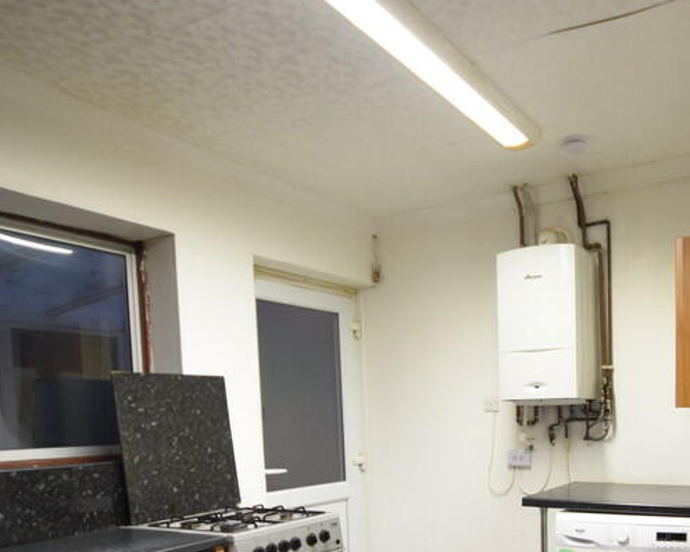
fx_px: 592
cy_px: 457
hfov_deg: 56.3
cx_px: 546
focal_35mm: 29
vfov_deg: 46.8
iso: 1250
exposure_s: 1/40
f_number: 4.5
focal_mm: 10
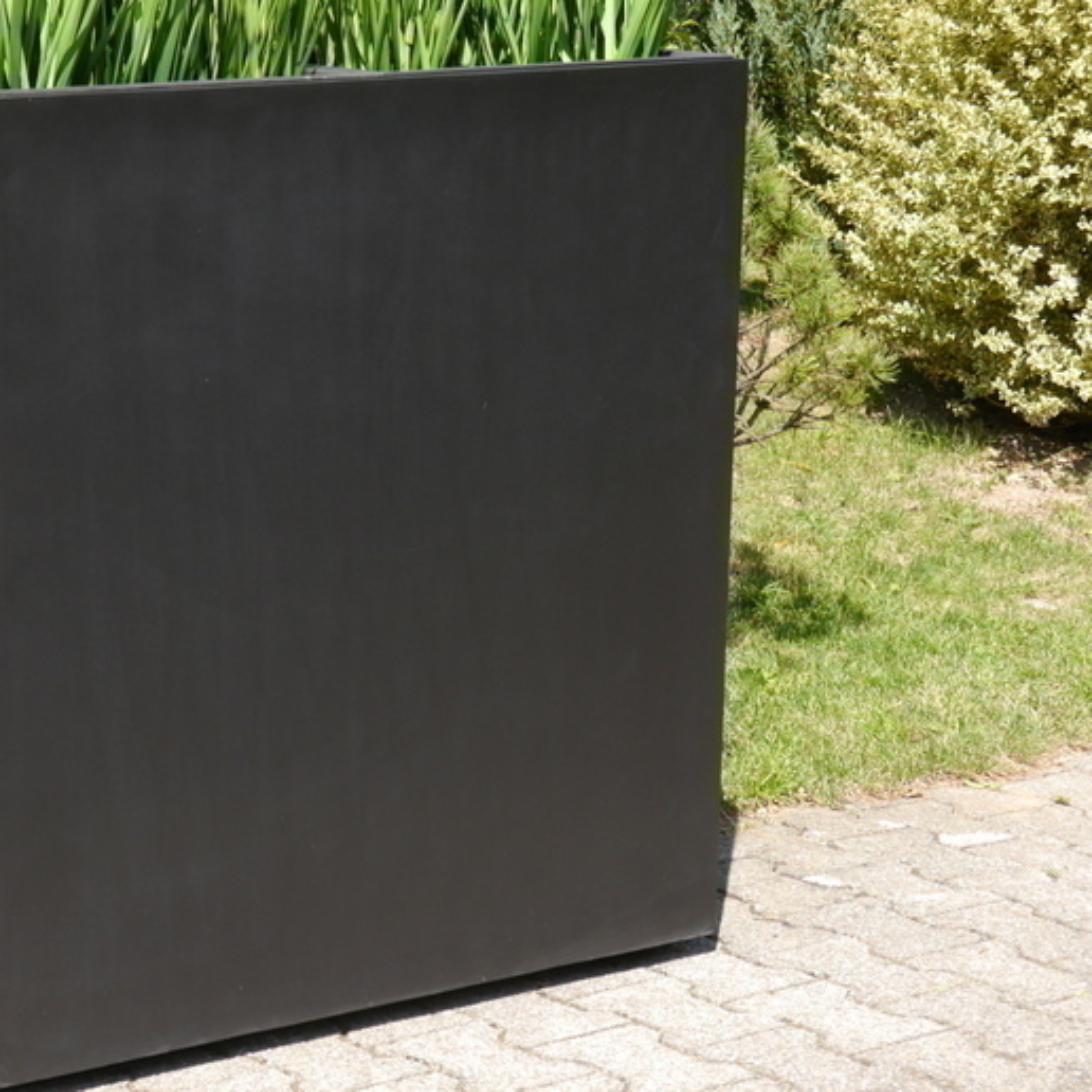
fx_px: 4104
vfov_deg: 15.2
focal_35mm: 115
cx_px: 273
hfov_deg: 15.1
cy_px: 571
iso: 160
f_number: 6.3
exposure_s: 1/200
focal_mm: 42
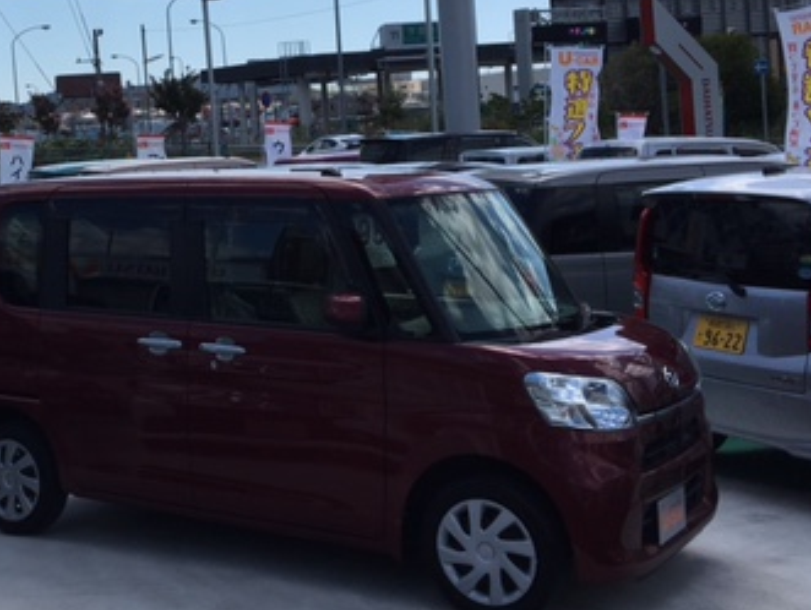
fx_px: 1313
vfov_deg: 25.9
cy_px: 169
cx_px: 157
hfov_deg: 33.3
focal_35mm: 56
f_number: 2.2
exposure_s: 1/2959
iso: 25
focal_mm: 4.15
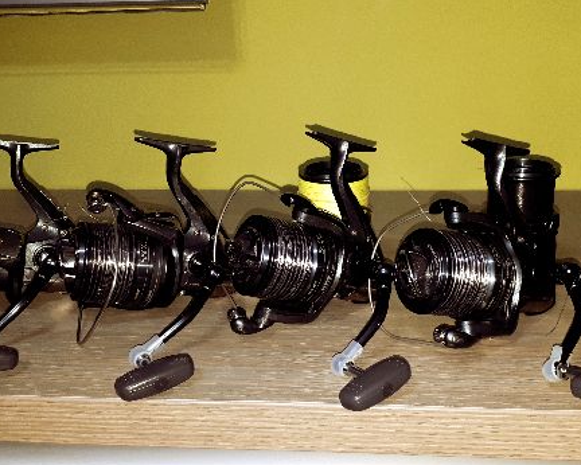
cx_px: 311
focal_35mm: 39
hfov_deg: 46.8
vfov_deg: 38.3
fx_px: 671
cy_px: 235
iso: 125
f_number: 1.9
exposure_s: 1/33
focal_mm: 3.6
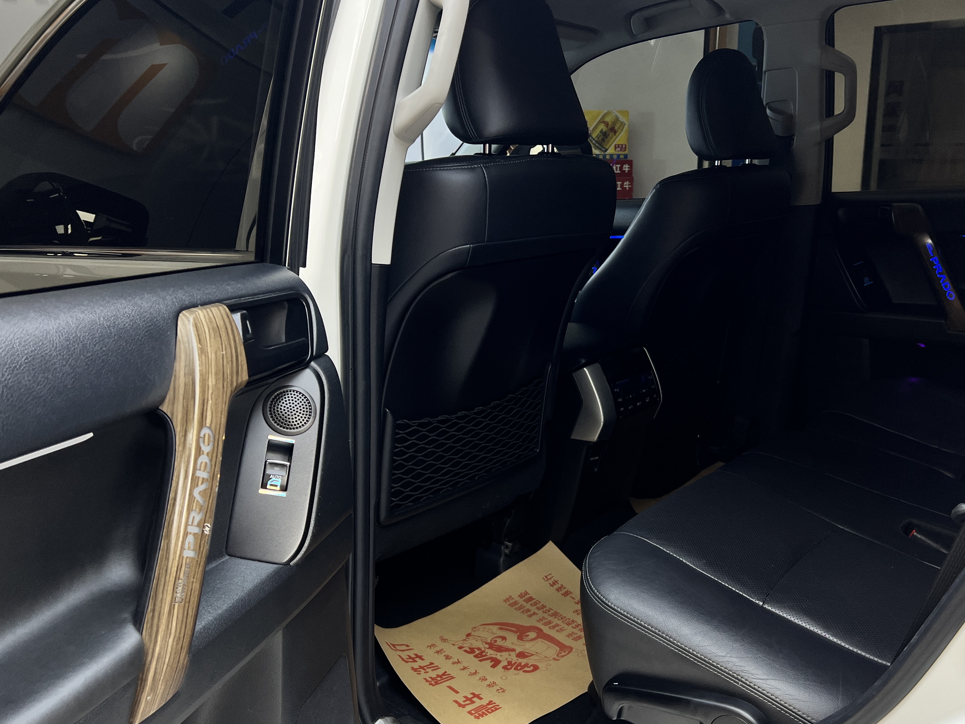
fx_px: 920
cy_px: 384
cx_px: 524
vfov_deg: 42.9
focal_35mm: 33
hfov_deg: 55.3
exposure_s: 1/100
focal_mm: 5.7
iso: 64
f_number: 1.5
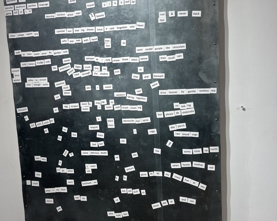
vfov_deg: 43.2
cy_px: 91
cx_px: 139
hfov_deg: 52.8
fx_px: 279
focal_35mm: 34
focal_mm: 5.1
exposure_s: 1/134
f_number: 1.6
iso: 32
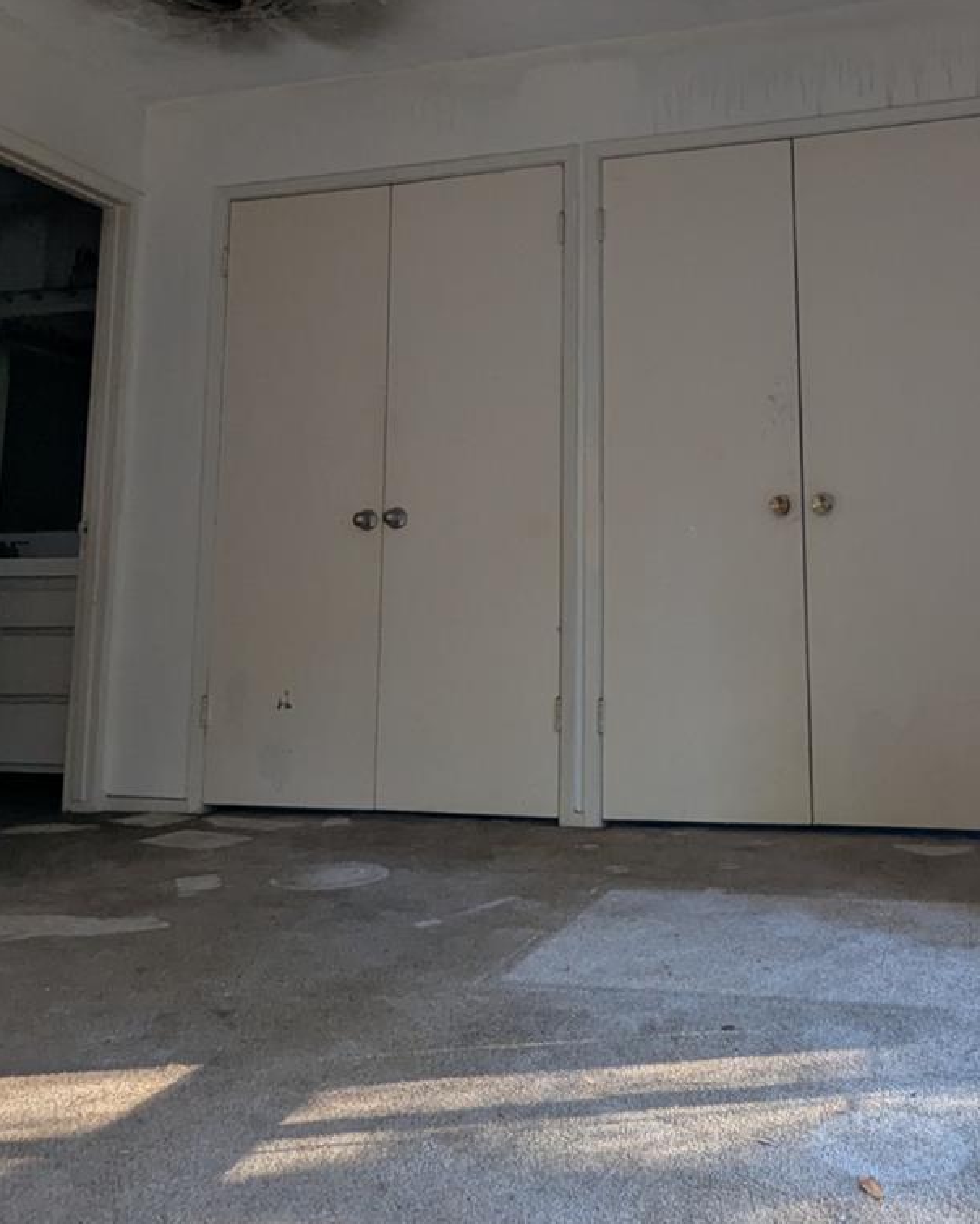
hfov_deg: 46.1
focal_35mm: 31
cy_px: 430
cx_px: 678
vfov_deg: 56.2
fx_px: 1124
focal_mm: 2.35
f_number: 2.2
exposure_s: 1/98.9
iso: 163
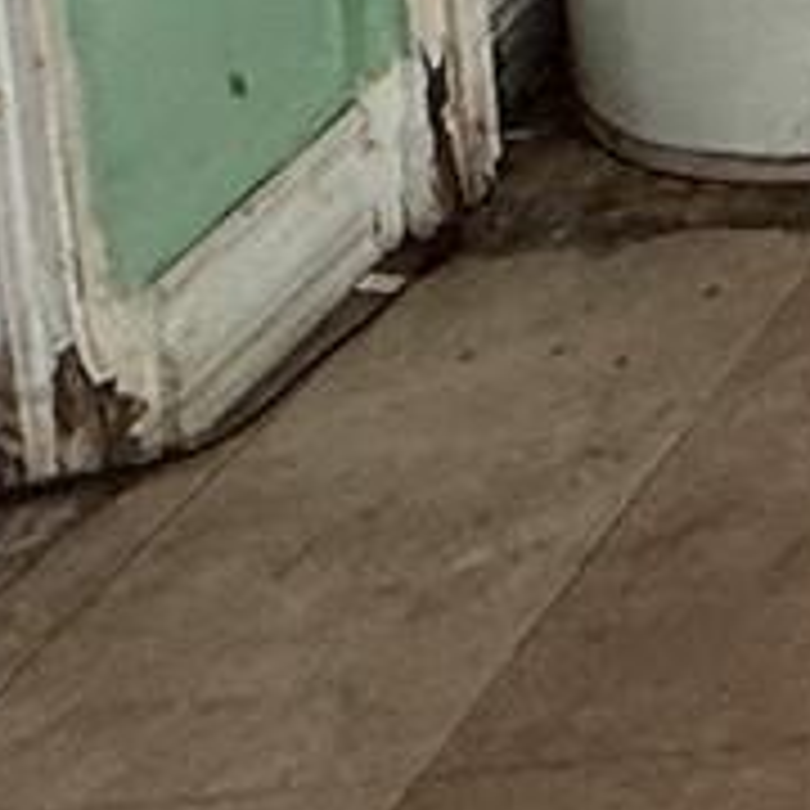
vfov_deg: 12.0
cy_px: -1264
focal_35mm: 110
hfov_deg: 9.9
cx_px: 2673
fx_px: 2912
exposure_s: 1/99
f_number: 2.2
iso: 160
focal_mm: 2.22
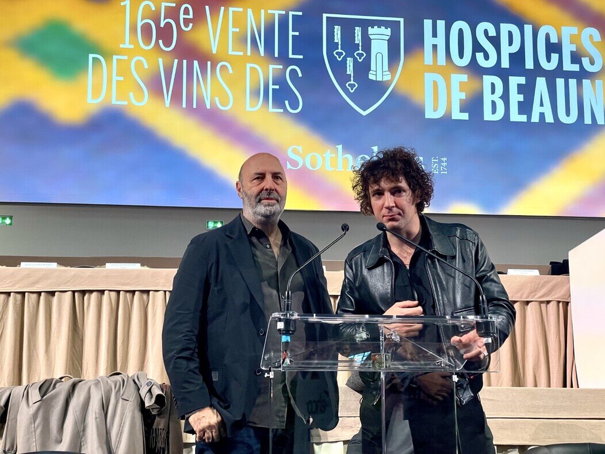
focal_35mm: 52
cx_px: 302
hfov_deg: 36.8
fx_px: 909
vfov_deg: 28.0
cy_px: 227
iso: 125
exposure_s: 1/100
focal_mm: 6
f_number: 2
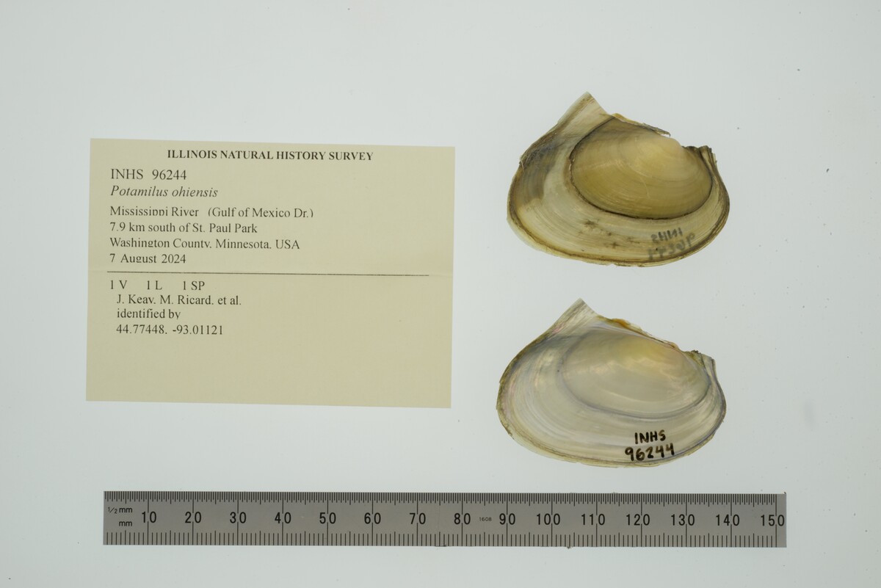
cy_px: 294
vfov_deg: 22.6
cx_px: 440
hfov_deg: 33.4
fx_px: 1469
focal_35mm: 60
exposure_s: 1/13
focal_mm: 60
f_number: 32
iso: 100
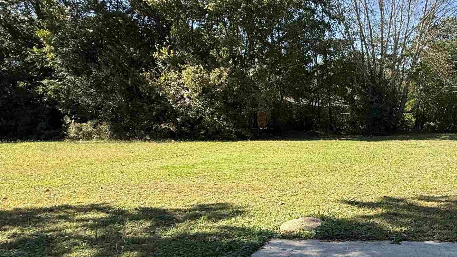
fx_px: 400
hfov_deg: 54.4
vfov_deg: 34.3
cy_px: 215
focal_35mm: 33
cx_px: 381
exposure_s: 1/535
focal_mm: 2.22
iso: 50
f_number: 2.2
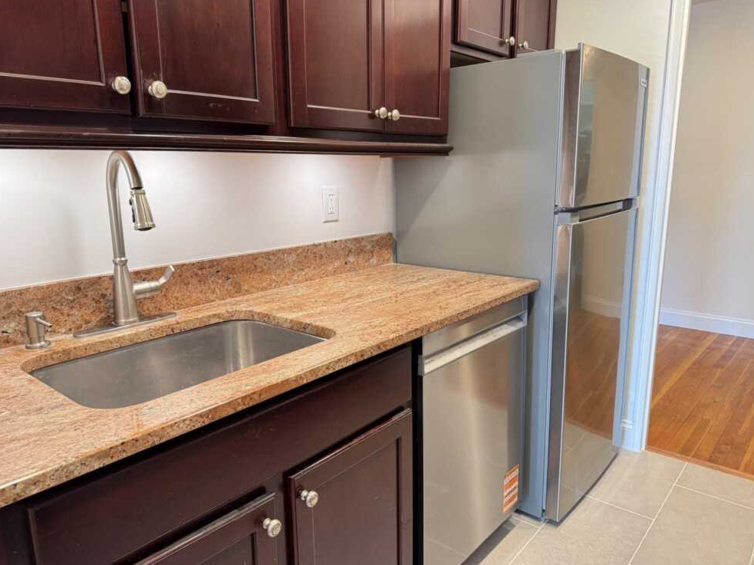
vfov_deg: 54.9
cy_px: 285
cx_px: 370
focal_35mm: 25
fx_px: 544
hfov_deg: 69.4
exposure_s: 1/60
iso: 250
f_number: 1.78
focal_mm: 6.76
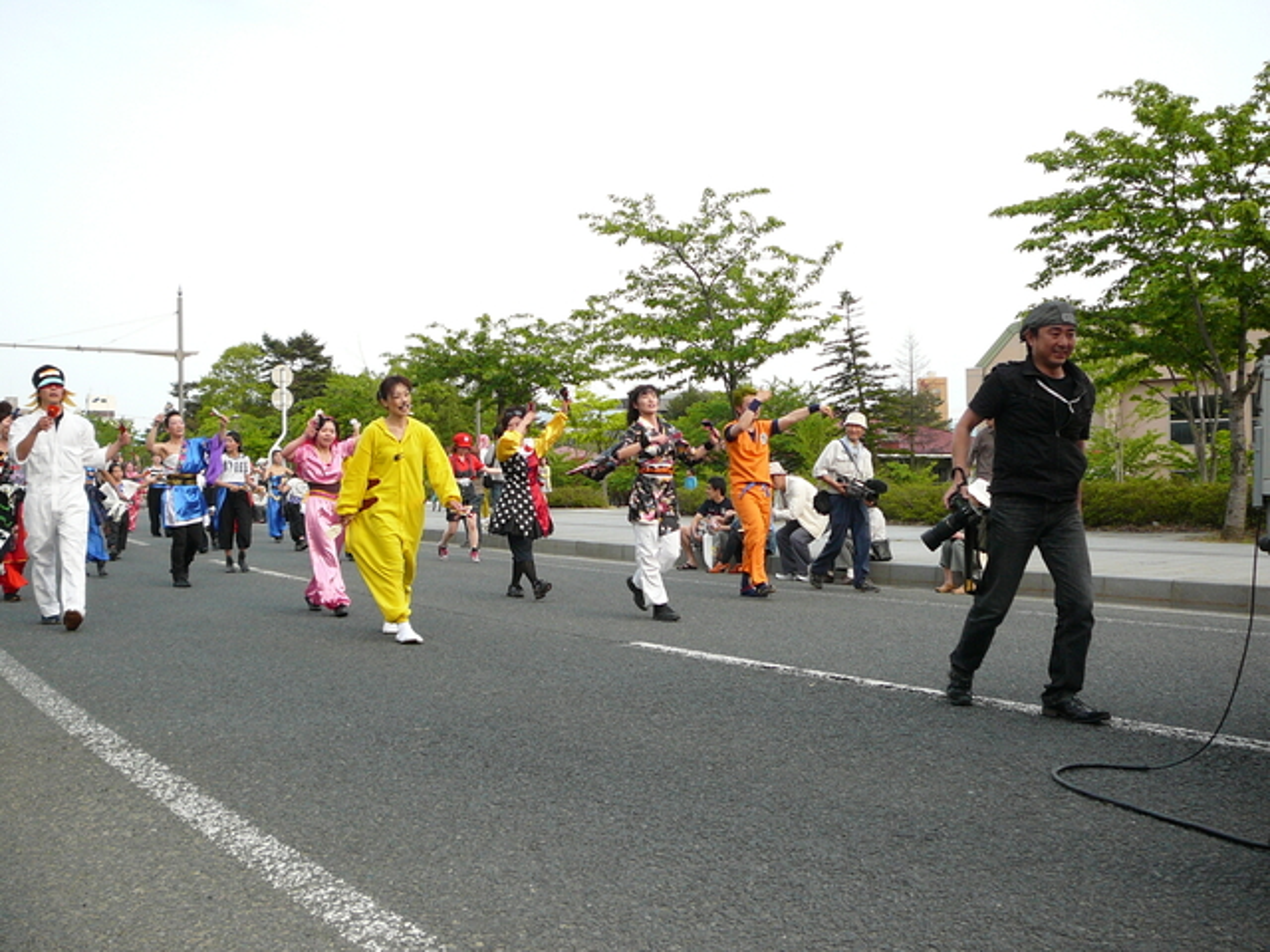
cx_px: 635
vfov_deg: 40.7
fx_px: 1284
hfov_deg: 52.6
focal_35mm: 35
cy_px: 476
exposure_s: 1/200
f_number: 2.8
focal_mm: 5.2
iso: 100
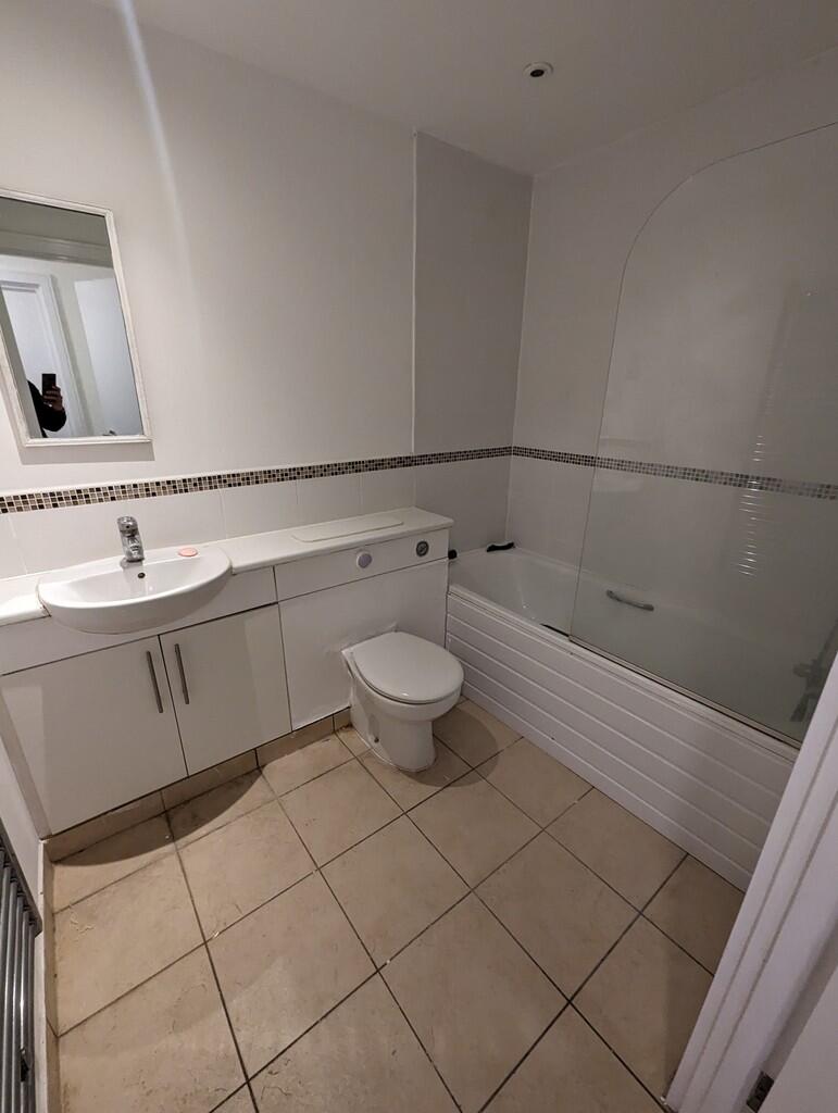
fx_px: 419
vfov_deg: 106.1
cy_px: 556
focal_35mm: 13
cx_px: 419
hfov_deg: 90.1
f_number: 2.2
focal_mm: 1.95
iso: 496
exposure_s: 1/25
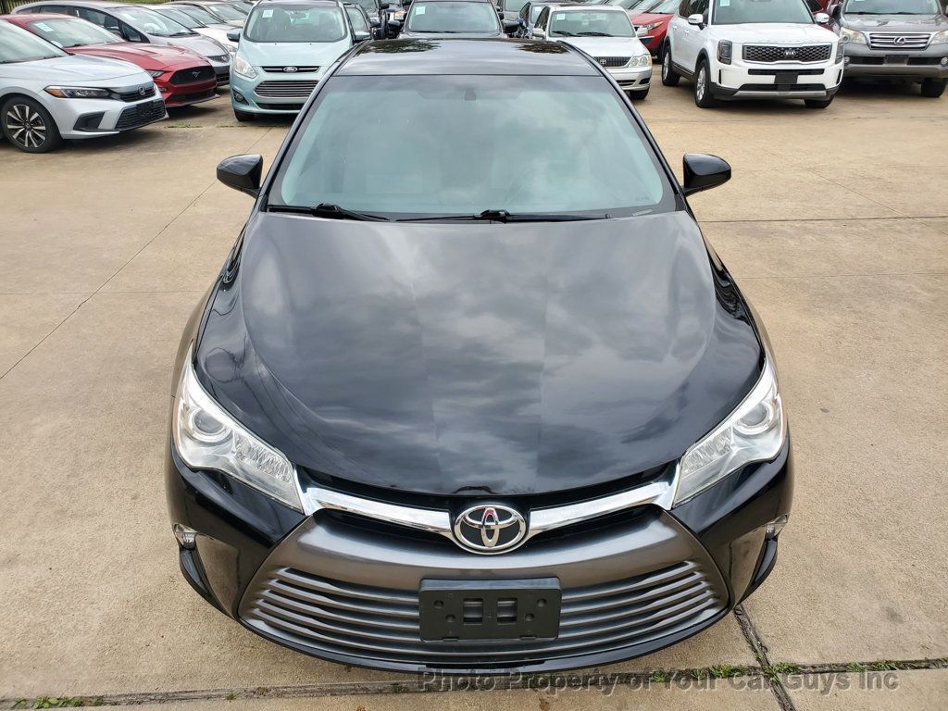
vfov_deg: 53.1
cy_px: 356
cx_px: 474
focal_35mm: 26
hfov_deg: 67.3
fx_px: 712
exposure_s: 1/115
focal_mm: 4.3
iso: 50
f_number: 2.4
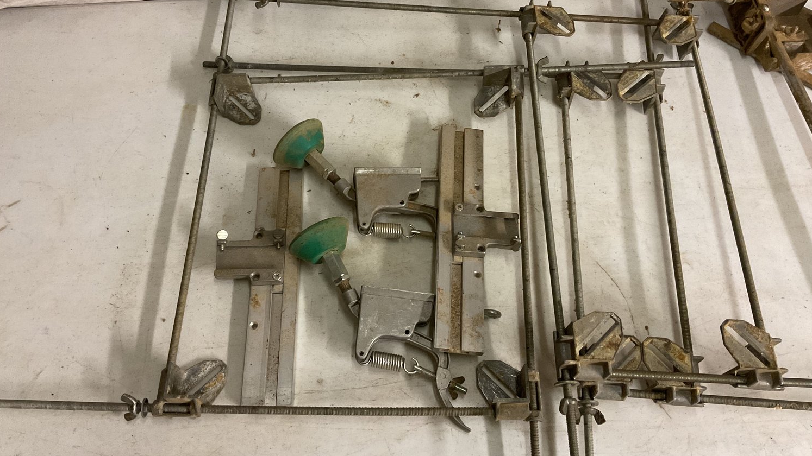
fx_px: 689
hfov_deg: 61.0
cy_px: 192
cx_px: 408
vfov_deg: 36.6
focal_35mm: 32
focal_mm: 3
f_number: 1.8
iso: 250
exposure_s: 1/60
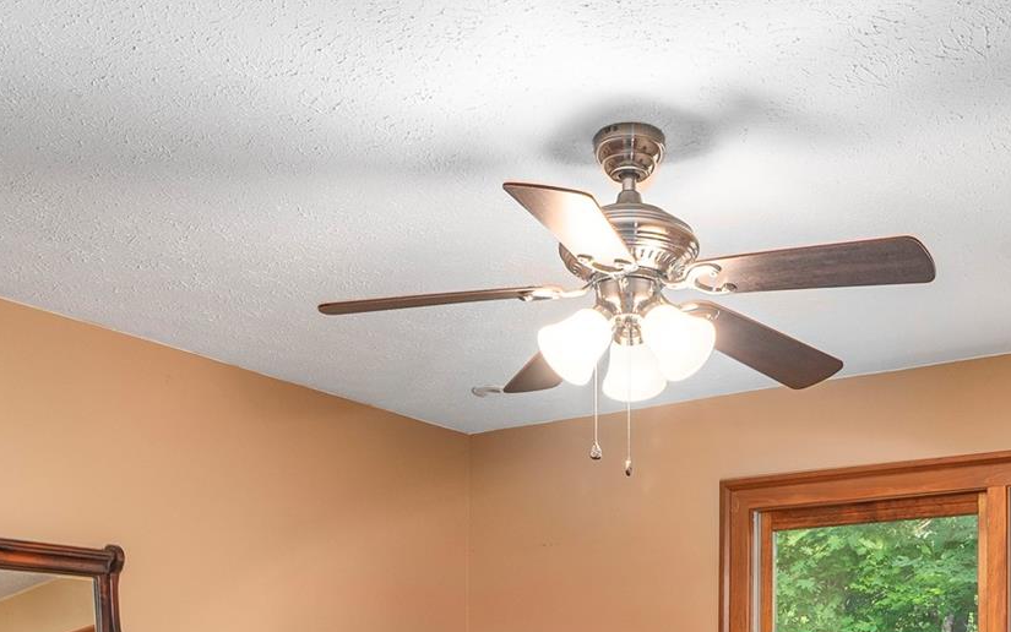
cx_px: 602
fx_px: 1185
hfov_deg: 46.0
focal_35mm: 43
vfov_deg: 27.3
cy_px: 697
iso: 320
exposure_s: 1/60
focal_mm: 17
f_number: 7.1
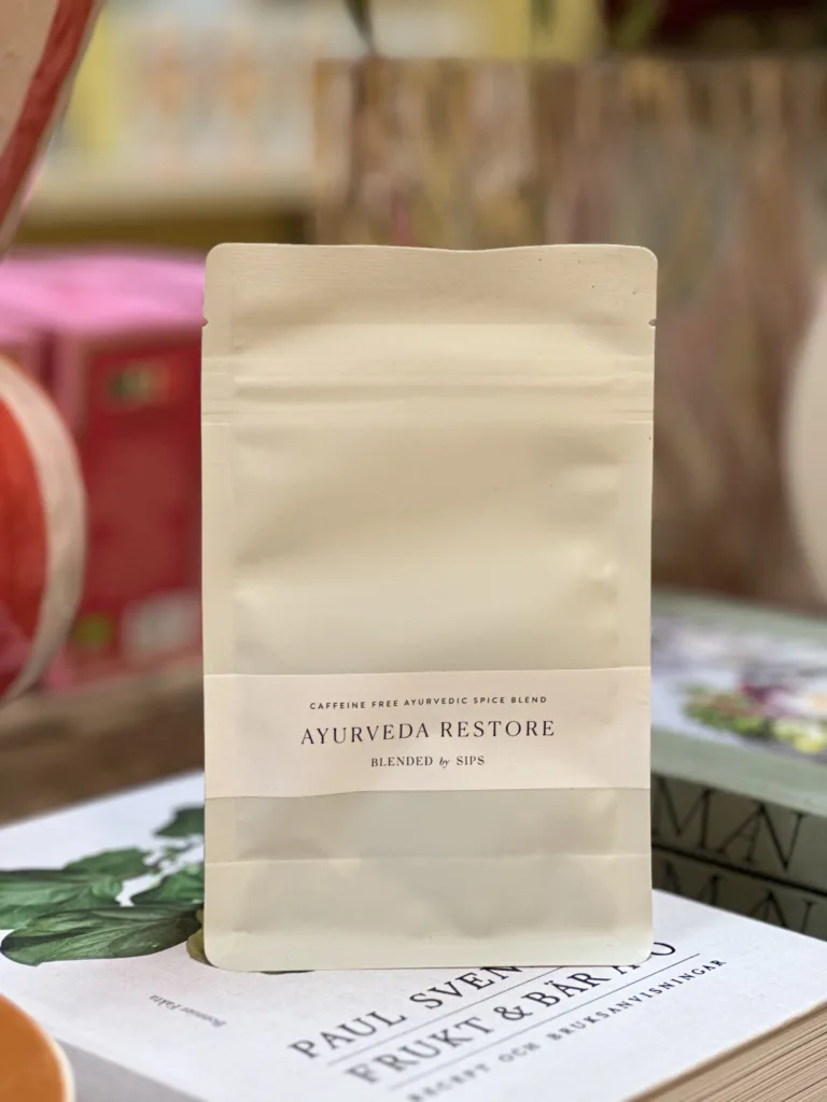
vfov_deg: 25.3
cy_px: 551
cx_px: 414
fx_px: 2453
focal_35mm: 77
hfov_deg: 19.1
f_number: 2.8
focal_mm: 9
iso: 160
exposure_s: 1/50
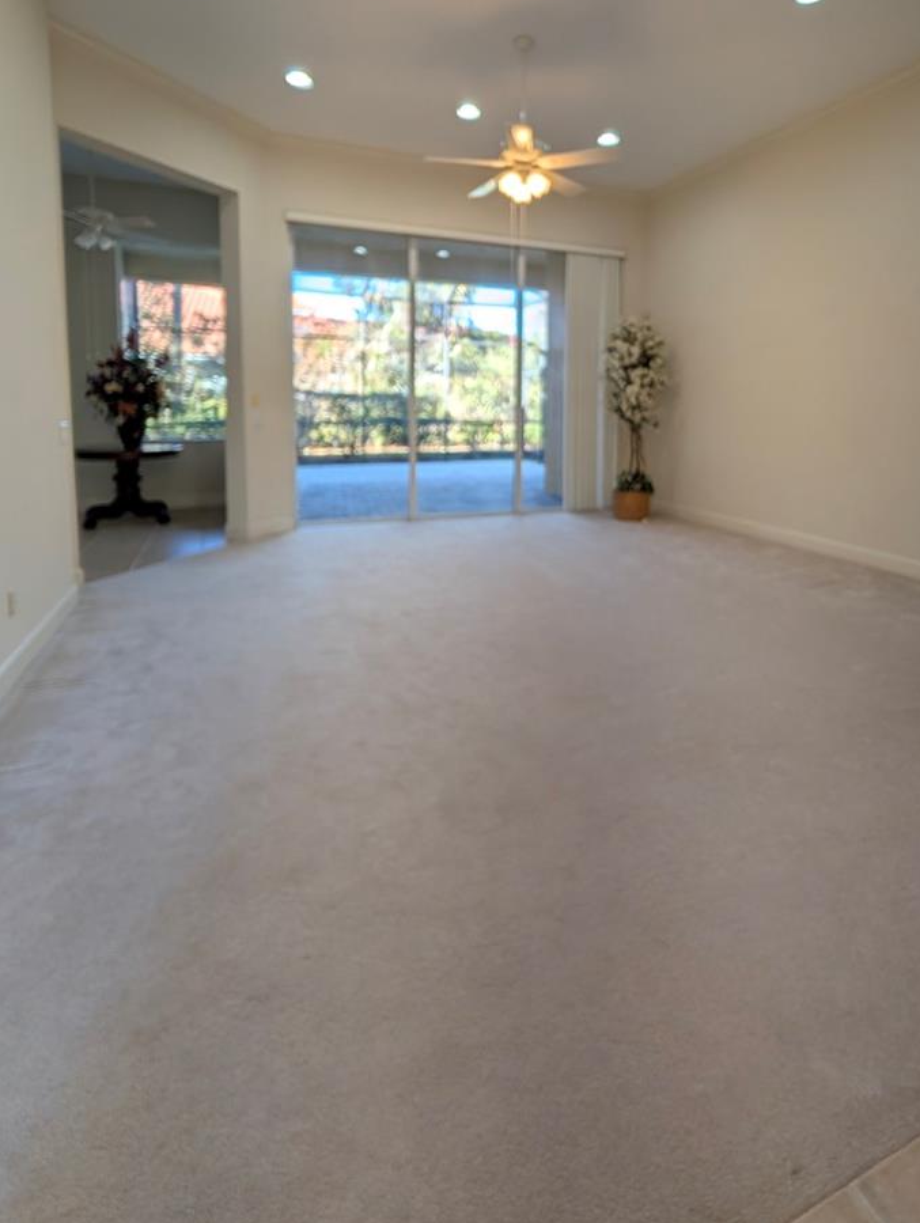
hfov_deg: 78.0
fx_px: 566
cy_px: 446
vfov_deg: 92.2
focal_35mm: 16
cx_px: 503
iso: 54
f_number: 1.7
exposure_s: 1/197
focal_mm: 2.02
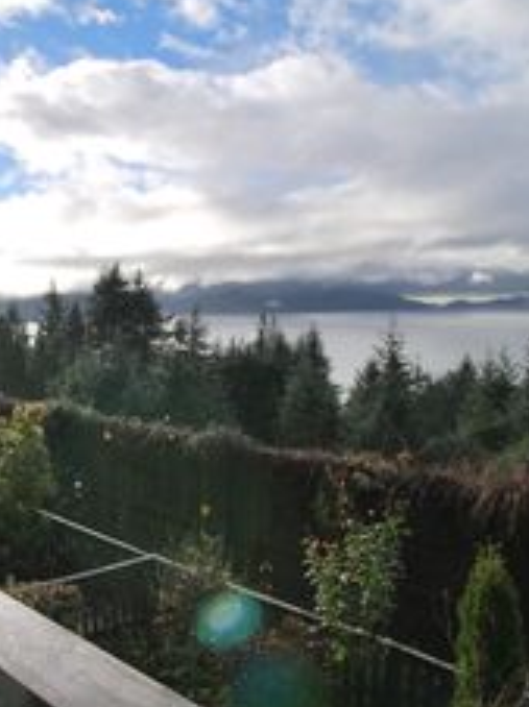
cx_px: 28
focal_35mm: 32
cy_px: 358
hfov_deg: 39.9
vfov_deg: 56.9
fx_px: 653
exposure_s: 1/320
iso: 100
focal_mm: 10
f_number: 9
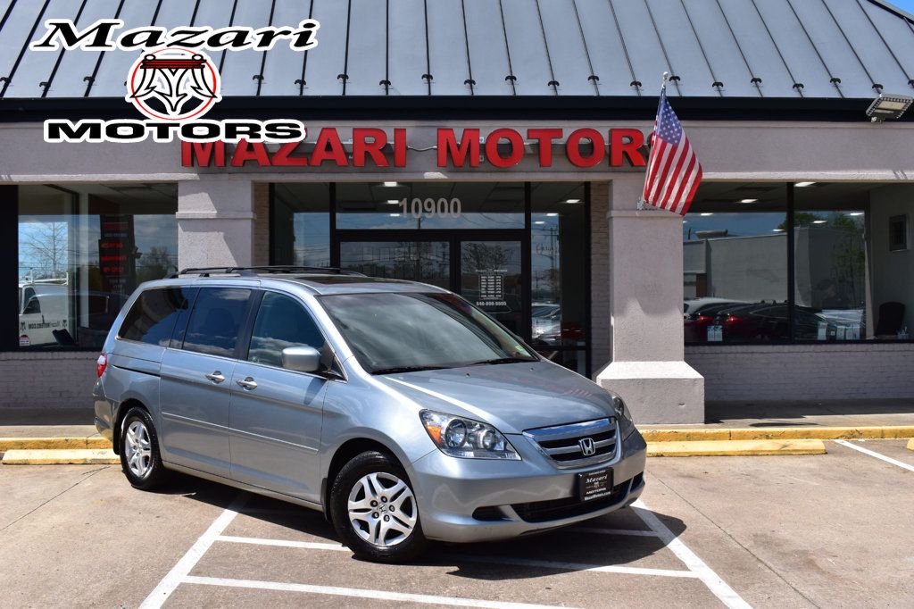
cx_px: 457
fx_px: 990
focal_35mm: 39
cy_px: 304
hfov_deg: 49.6
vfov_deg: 34.2
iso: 280
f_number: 11
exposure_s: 1/500
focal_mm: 26
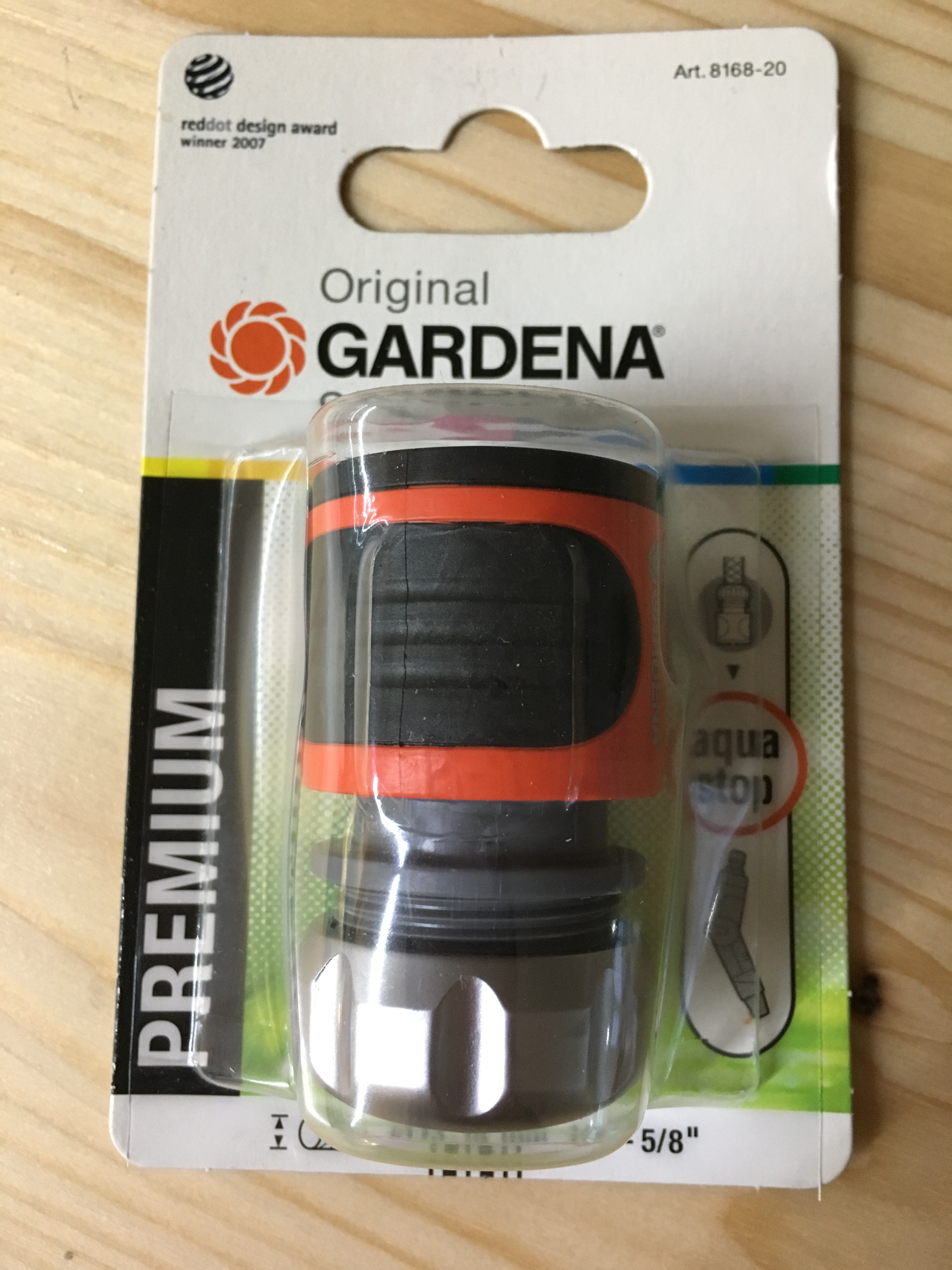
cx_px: 476
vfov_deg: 61.7
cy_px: 635
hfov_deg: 48.2
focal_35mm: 29
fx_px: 1063
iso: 250
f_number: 2.2
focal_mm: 4.15
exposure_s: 1/33
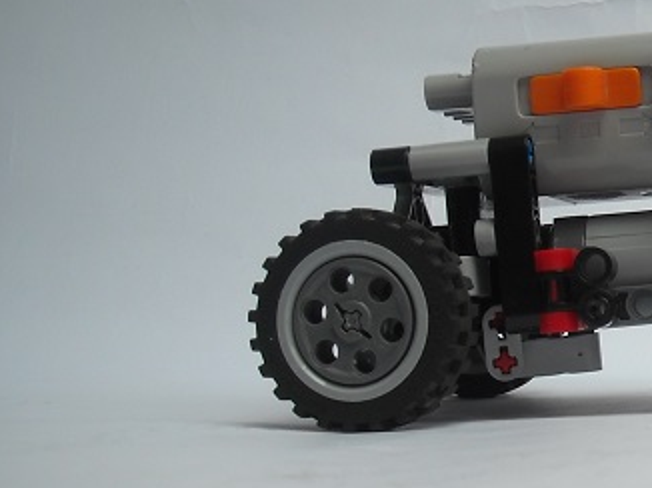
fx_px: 1619
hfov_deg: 21.4
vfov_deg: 17.1
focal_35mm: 86
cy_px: 280
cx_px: 748
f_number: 2.8
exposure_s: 1/109
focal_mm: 5.7
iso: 64
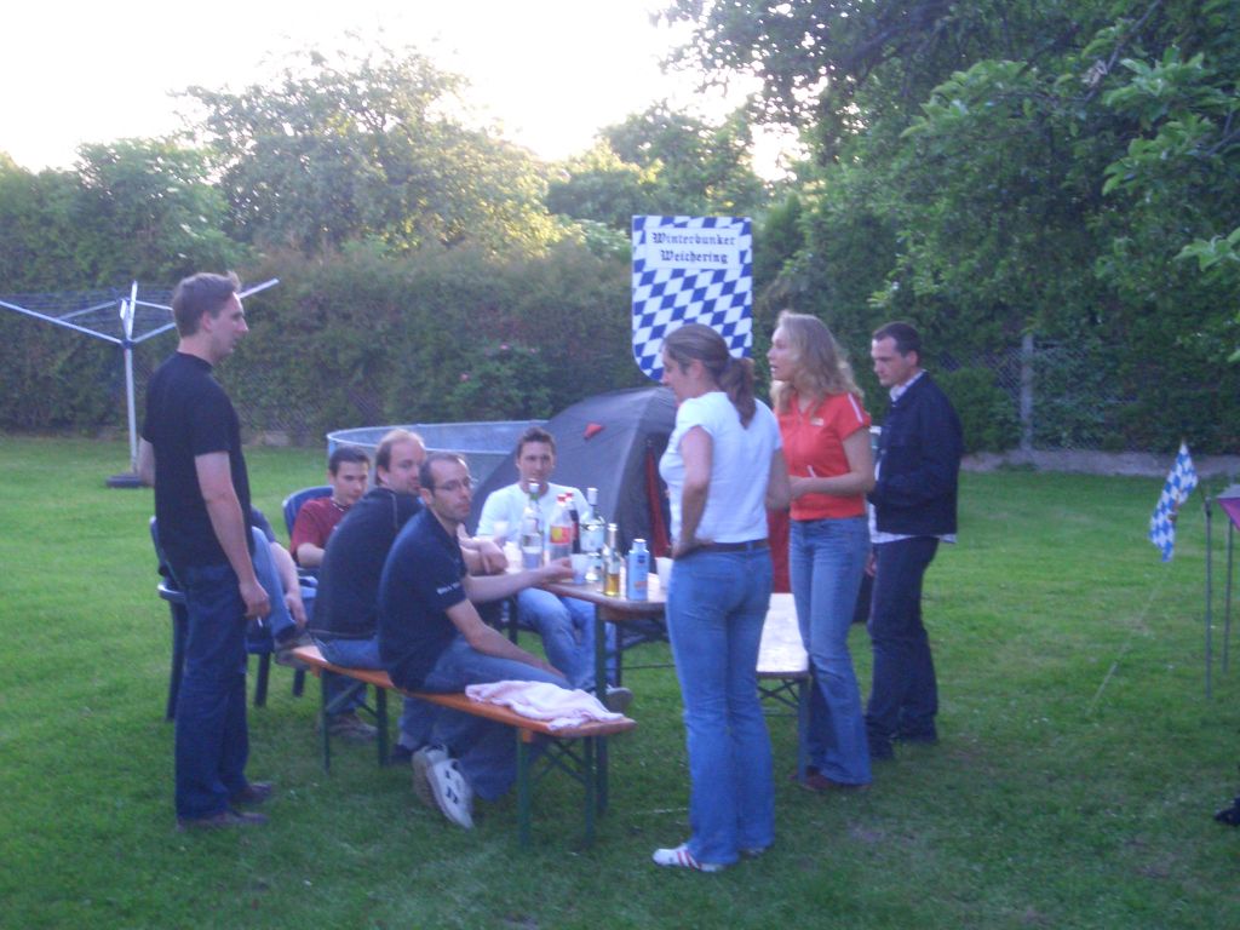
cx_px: 620
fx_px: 2185
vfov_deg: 24.0
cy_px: 465
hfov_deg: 31.7
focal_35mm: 61
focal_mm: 8.1
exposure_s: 1/80
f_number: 5
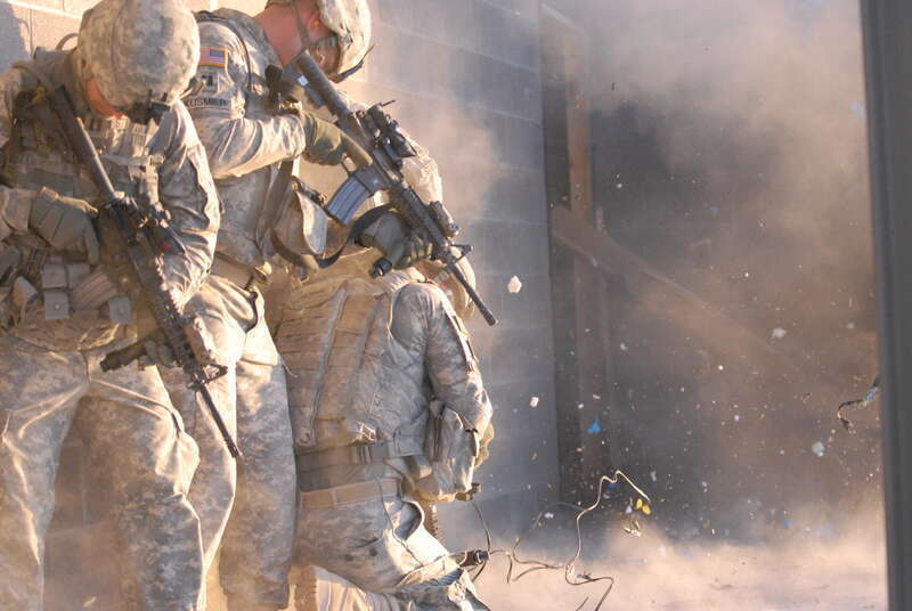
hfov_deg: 19.4
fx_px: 2664
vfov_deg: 13.1
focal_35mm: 105
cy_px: 306
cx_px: 456
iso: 1600
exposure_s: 1/1000
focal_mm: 70
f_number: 2.8
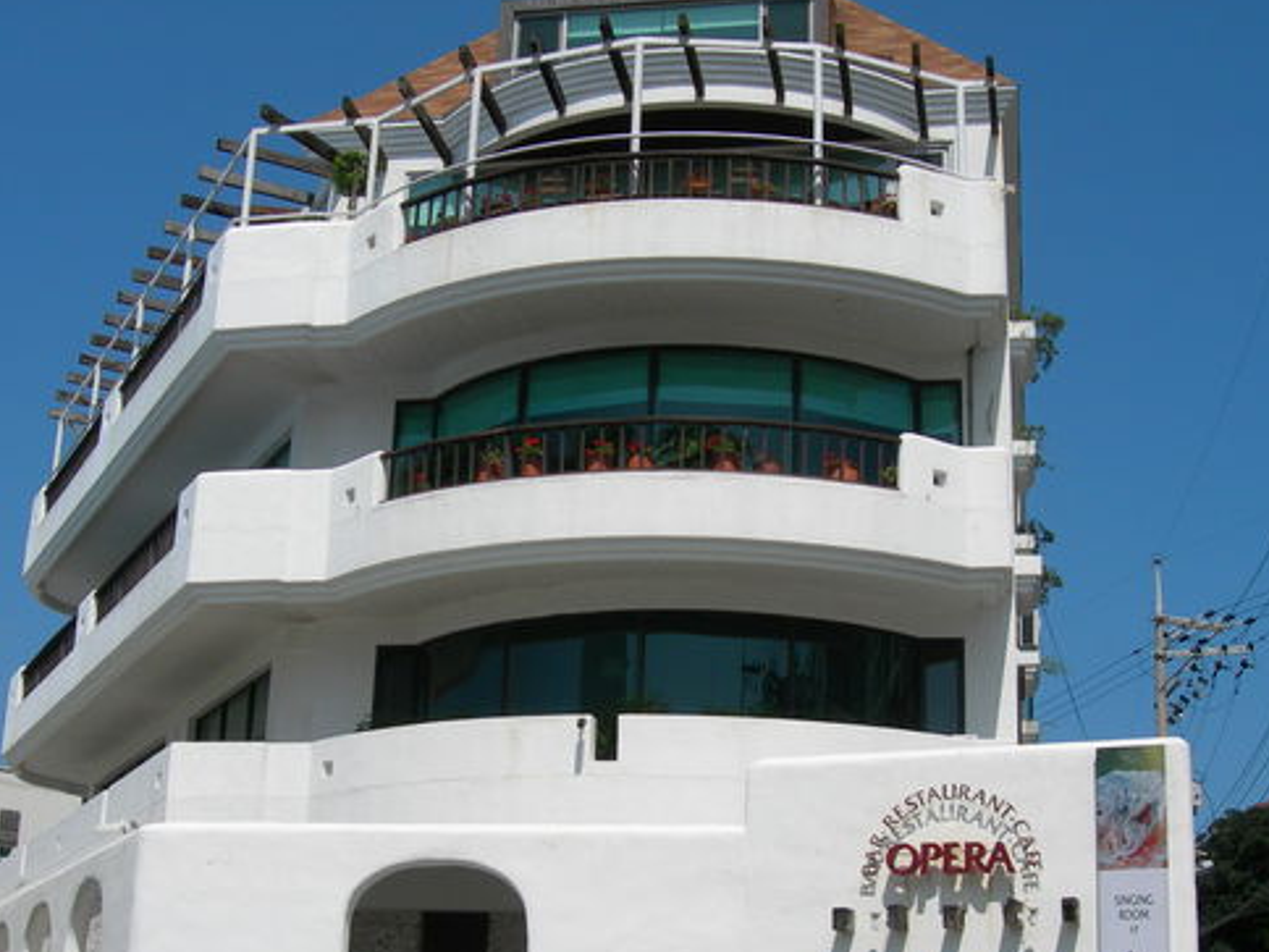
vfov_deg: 26.5
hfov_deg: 34.9
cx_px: 663
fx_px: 2016
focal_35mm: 55
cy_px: 610
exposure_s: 1/1111
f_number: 4.8
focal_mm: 7.8
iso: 50
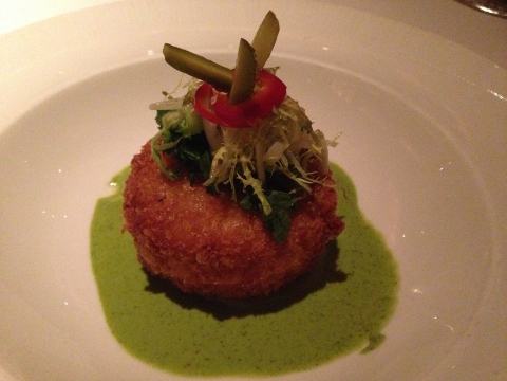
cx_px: 254
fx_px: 483
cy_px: 190
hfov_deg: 55.4
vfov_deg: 42.9
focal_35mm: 33
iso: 800
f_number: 2.4
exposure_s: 1/15
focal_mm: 4.12
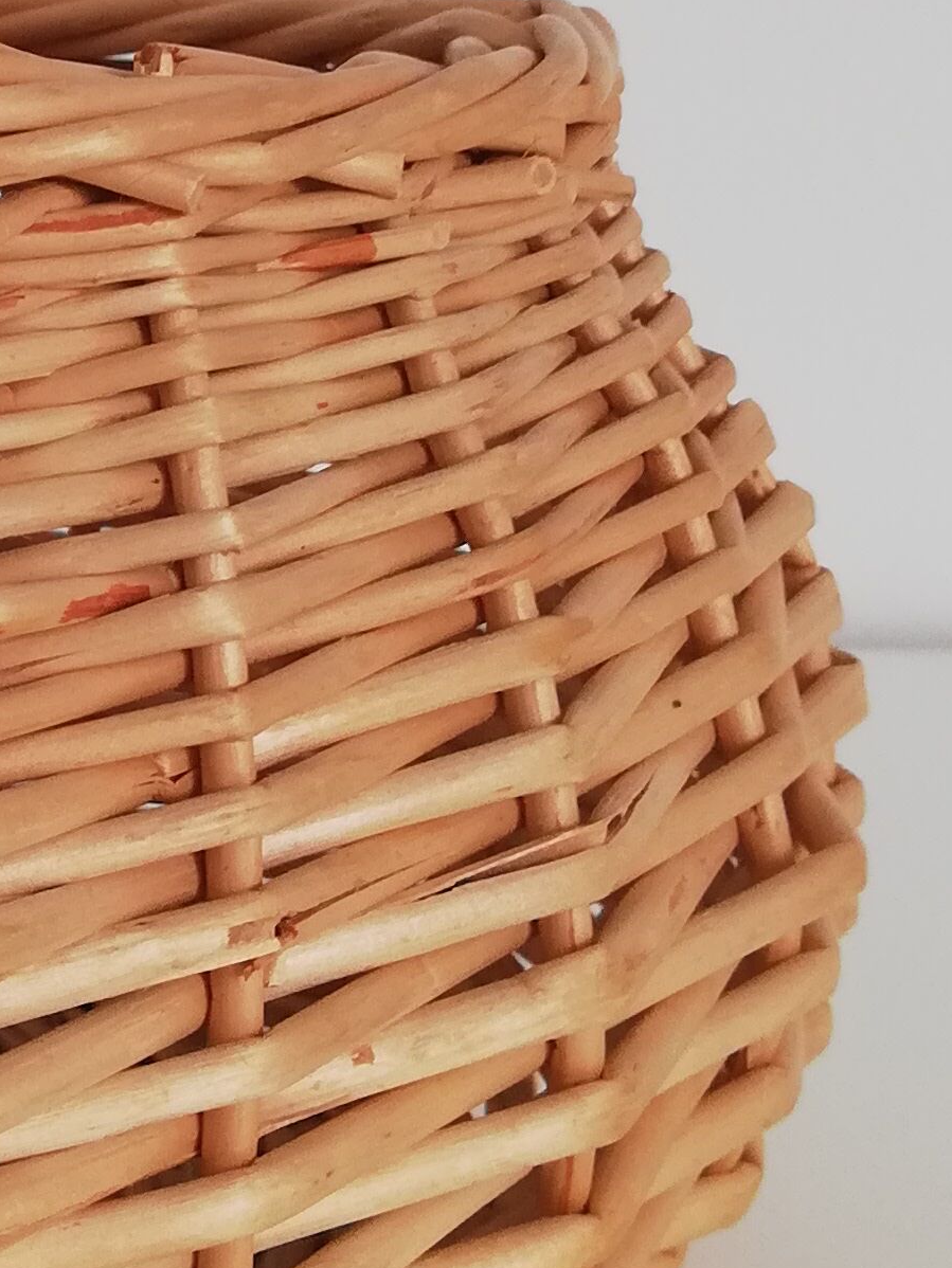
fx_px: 3666
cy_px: 182
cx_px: -342
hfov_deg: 14.1
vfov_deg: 19.4
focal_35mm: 100
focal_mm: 3.81
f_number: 2.2
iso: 64
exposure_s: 1/50
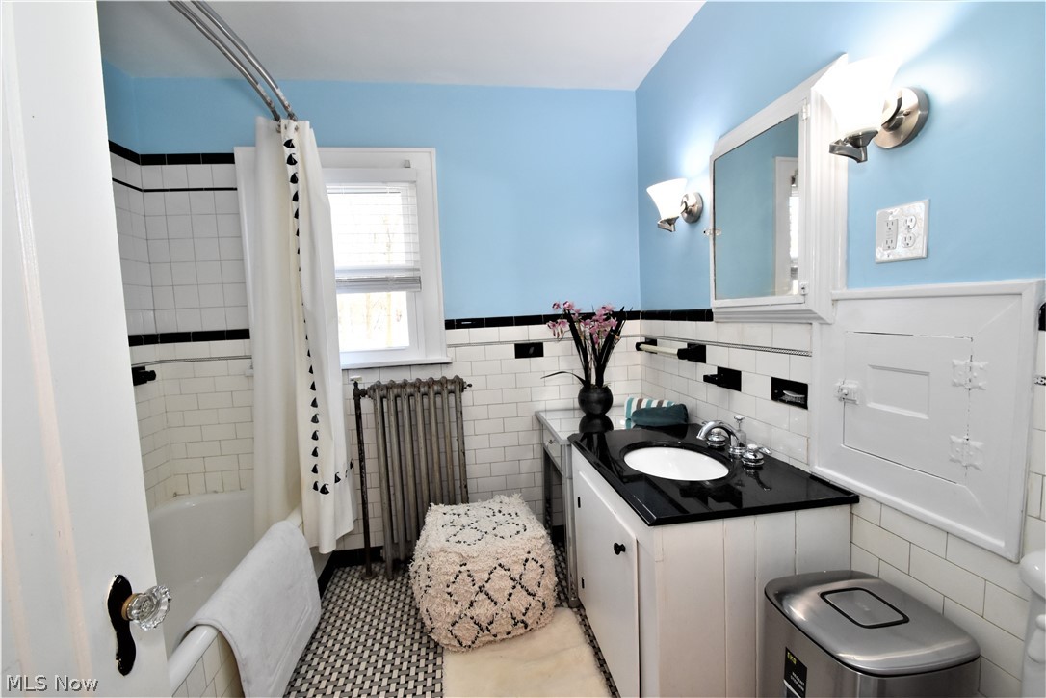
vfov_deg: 77.3
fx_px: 436
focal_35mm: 15
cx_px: 523
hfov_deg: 100.4
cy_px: 349
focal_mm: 10
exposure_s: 1/80
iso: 1250
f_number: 8
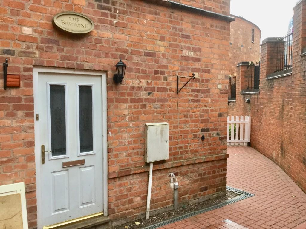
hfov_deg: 58.4
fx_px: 274
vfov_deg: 45.4
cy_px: 114
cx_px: 153
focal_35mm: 31
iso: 100
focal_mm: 3.3
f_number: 2.4
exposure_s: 1/33
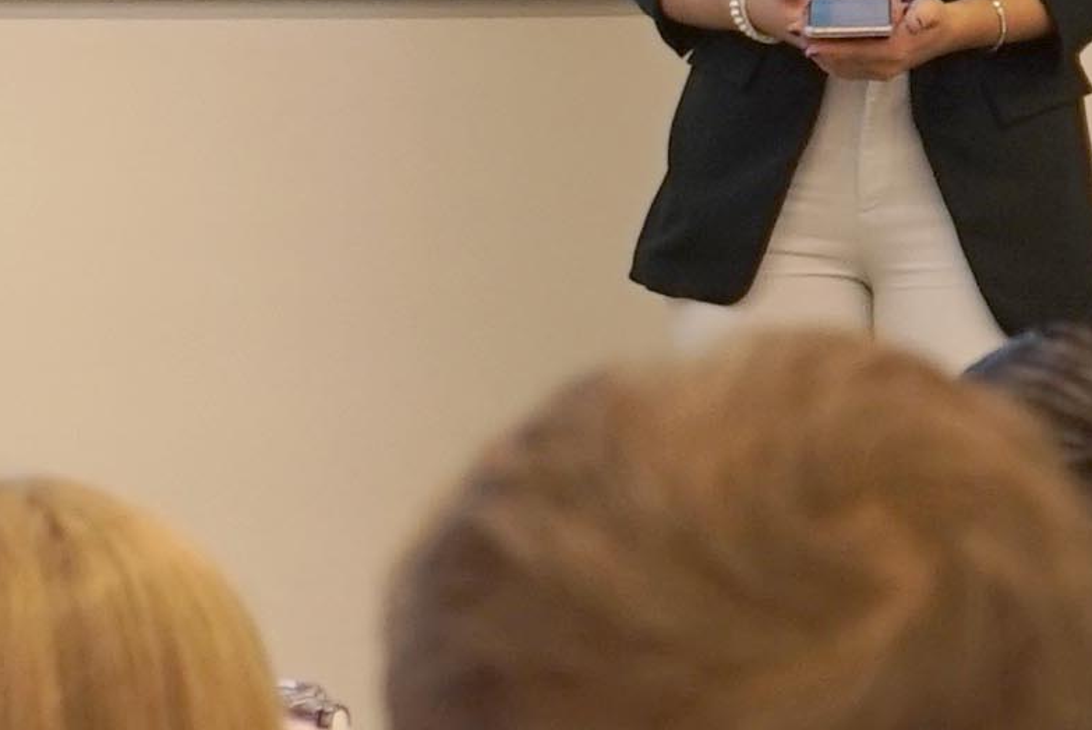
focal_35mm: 249
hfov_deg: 8.2
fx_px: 7557
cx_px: 93
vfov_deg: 5.5
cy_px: 339
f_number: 4.5
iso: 1250
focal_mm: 46
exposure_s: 1/160
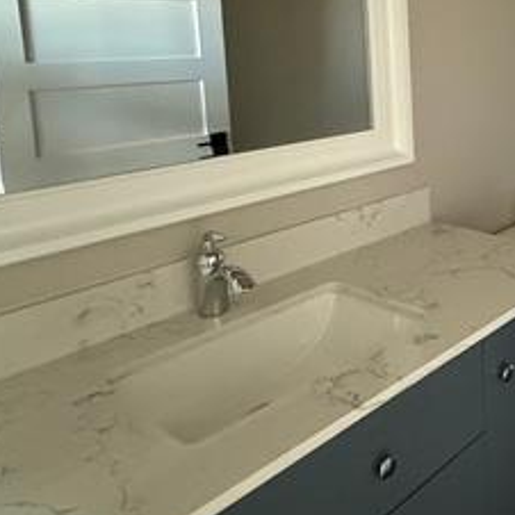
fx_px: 589
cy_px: 103
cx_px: 570
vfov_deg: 44.9
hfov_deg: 38.7
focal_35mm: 35
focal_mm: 2.22
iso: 800
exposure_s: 1/60
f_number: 2.2
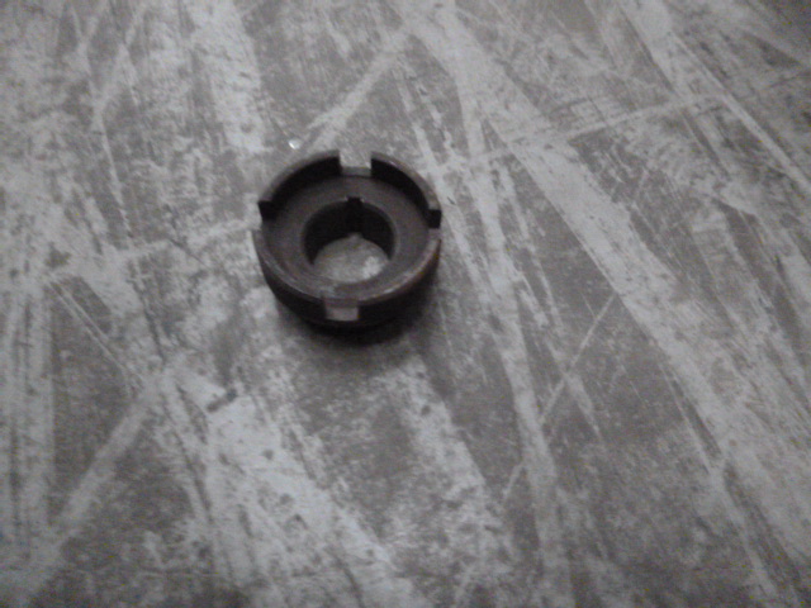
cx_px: 406
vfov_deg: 54.9
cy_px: 304
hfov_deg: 69.4
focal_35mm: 25
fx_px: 586
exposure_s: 1/4
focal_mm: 4.5
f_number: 3.1
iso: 1600
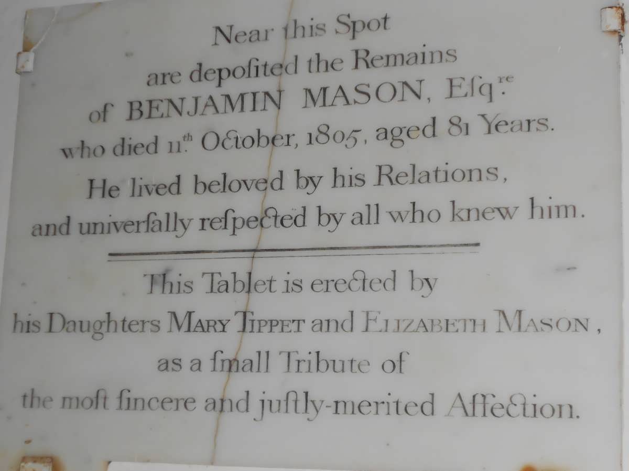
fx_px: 890
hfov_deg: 38.9
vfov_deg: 29.6
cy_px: 236
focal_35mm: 49
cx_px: 314
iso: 200
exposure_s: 1/60
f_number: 4.5
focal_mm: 8.8
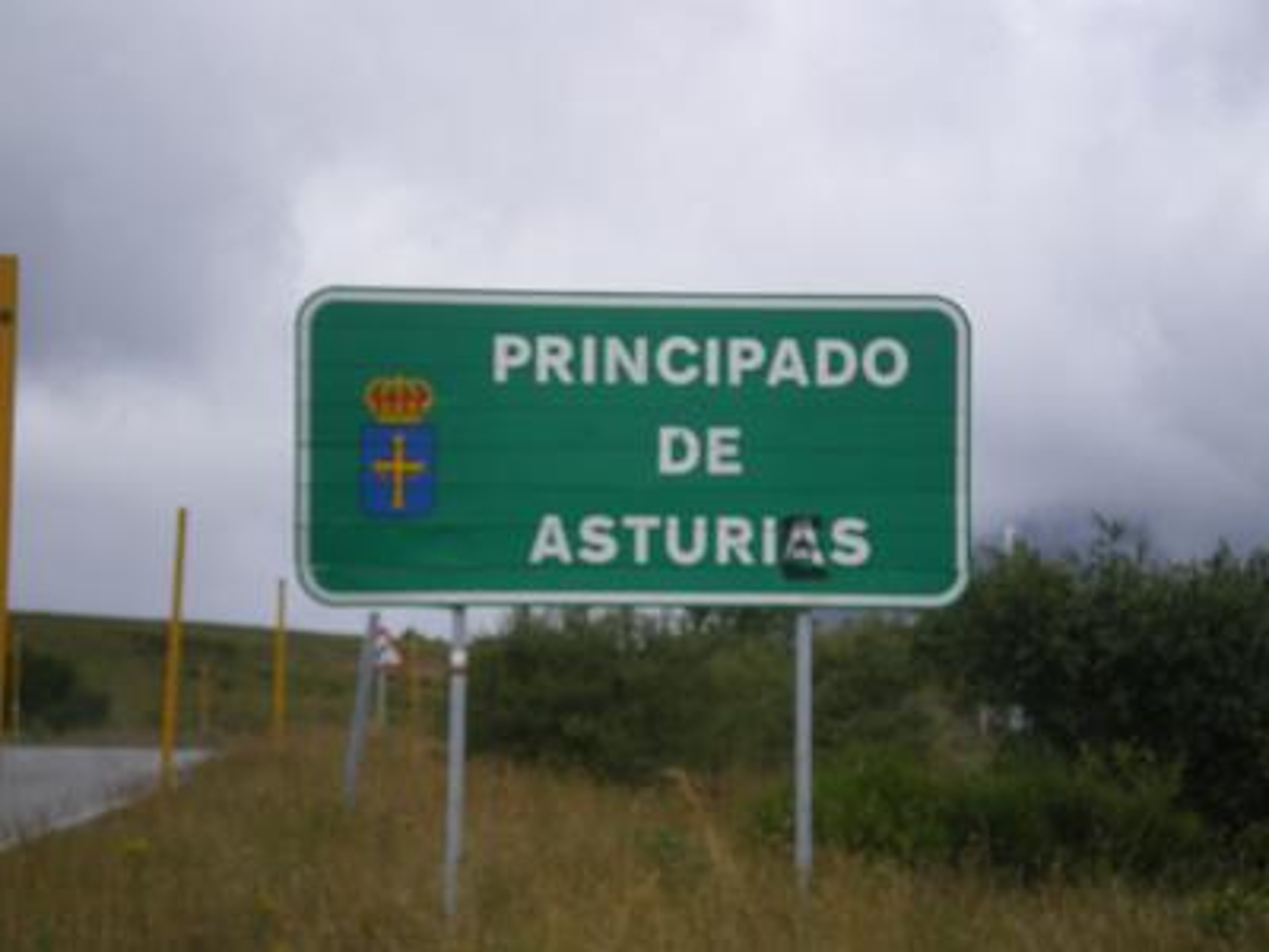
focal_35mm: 114
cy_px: 476
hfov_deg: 17.3
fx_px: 4179
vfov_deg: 13.0
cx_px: 634
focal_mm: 18.9
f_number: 5.9
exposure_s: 1/200
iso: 64
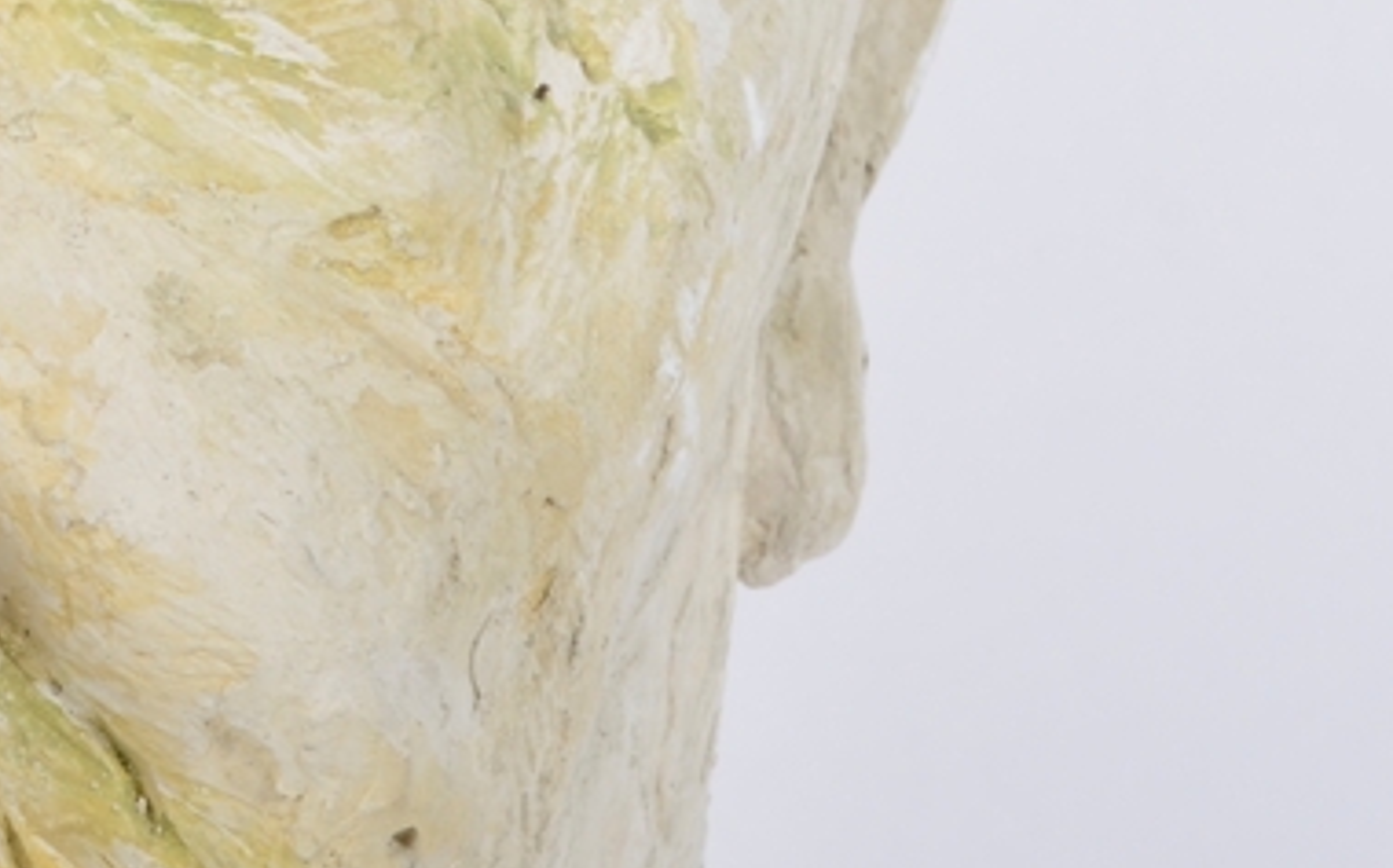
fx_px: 6222
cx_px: -348
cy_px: 361
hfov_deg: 12.4
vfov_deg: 8.0
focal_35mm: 164
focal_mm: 34
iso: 200
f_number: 14
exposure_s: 1/200
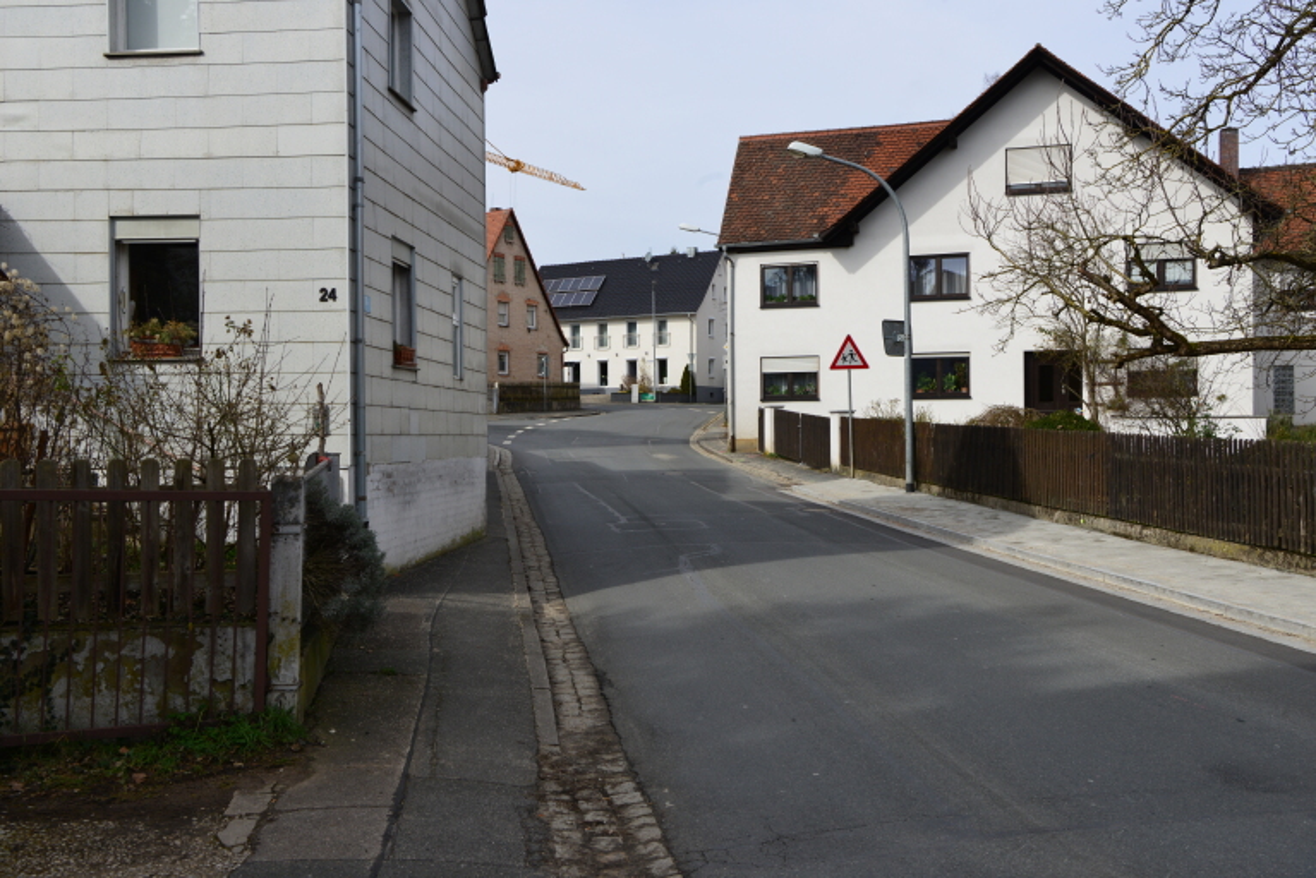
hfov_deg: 55.8
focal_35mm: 34
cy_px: 439
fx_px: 1243
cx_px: 658
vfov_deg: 38.9
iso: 400
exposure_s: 1/500
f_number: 11
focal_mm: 34
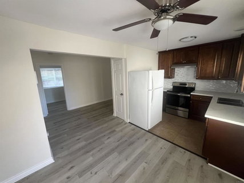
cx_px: 122
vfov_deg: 89.9
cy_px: 92
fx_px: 92
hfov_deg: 106.2
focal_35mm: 13
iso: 125
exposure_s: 1/99
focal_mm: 1.57
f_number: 1.8
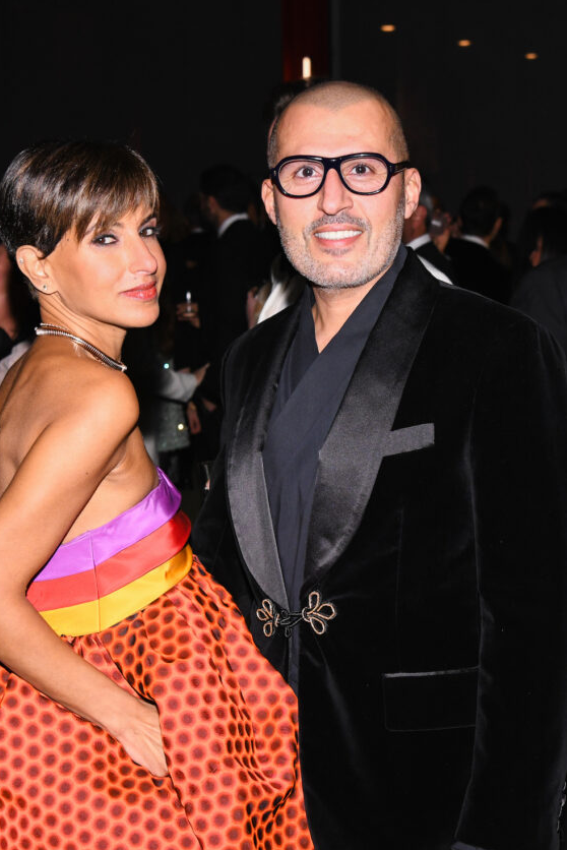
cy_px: 509
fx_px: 1157
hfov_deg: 27.5
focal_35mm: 49
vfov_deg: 40.2
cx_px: 245
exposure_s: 1/80
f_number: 5.6
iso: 1600
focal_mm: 40
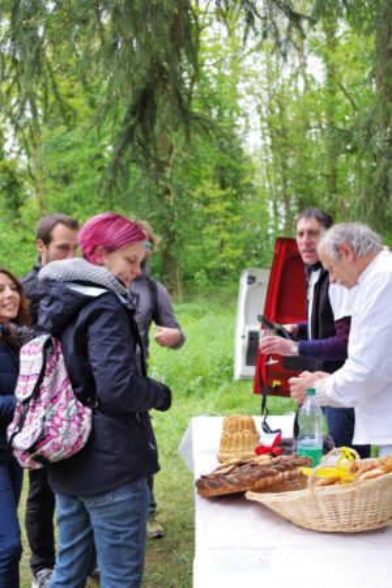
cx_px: 196
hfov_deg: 31.9
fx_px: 686
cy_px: 294
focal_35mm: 42
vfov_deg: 46.4
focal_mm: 28
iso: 100
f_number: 4.5
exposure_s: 1/60
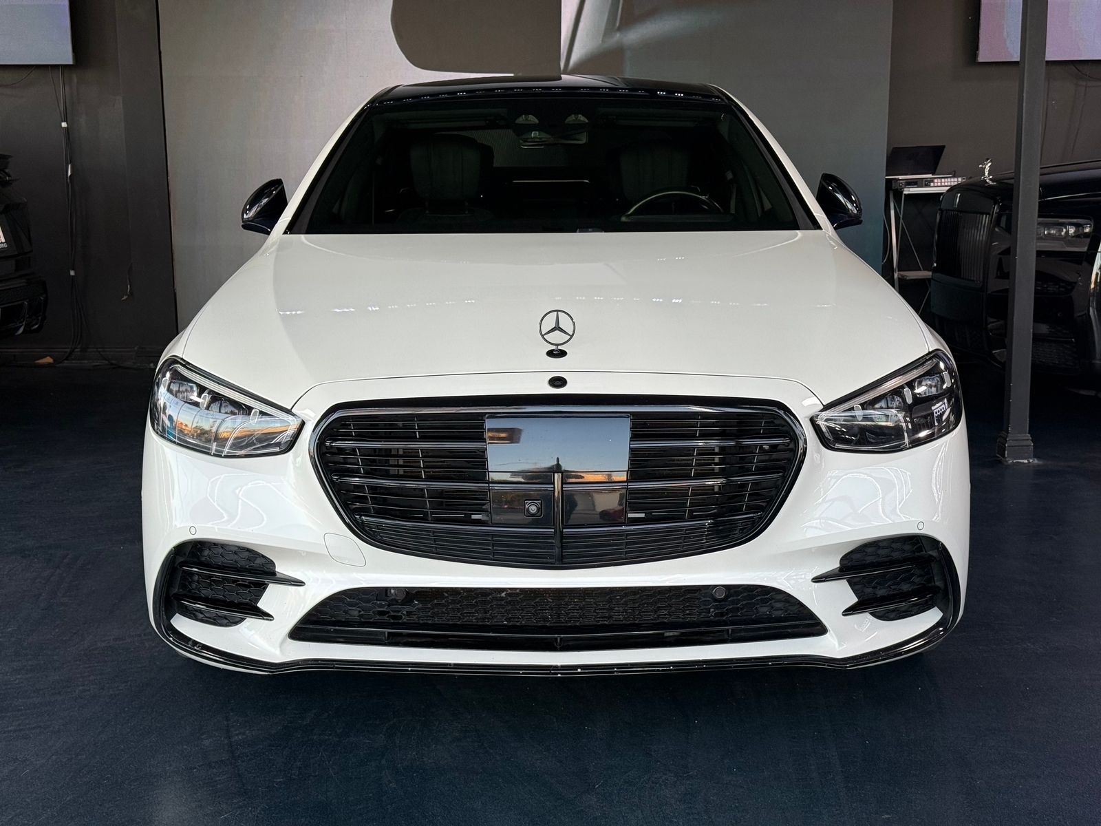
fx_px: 1527
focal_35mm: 48
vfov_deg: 30.3
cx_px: 550
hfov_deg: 39.7
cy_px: 413
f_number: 1.78
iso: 50
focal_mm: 6.76
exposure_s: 1/120
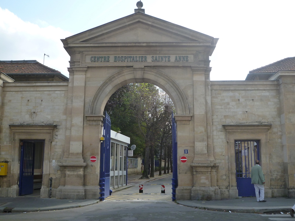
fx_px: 307
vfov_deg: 39.7
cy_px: 110
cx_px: 148
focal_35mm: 36
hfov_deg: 51.4
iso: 125
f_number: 4
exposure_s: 1/320
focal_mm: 6.3
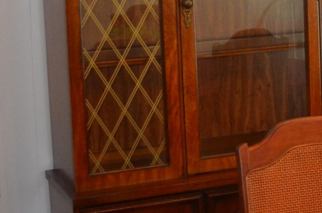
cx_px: 486
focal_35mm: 125
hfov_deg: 15.2
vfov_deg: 10.8
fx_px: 1116
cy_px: -5
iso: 560
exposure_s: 1/60
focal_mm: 18
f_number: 3.5
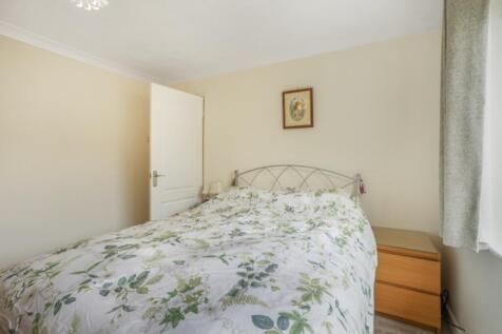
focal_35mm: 16
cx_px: 251
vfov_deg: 73.7
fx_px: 223
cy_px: 167
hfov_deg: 96.8
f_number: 8
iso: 400
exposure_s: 1/15
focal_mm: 16
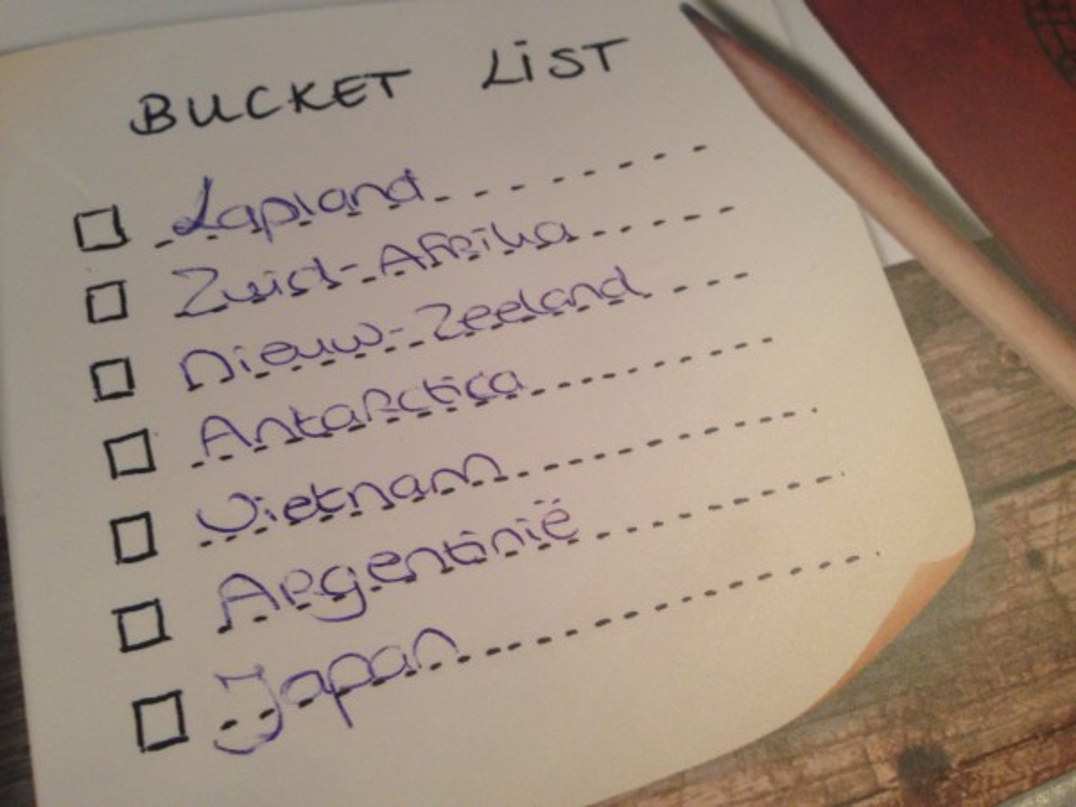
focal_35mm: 33
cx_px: 538
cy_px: 404
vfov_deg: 42.9
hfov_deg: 55.4
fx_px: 1026
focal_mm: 4.12
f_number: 2.4
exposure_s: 1/20
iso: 125
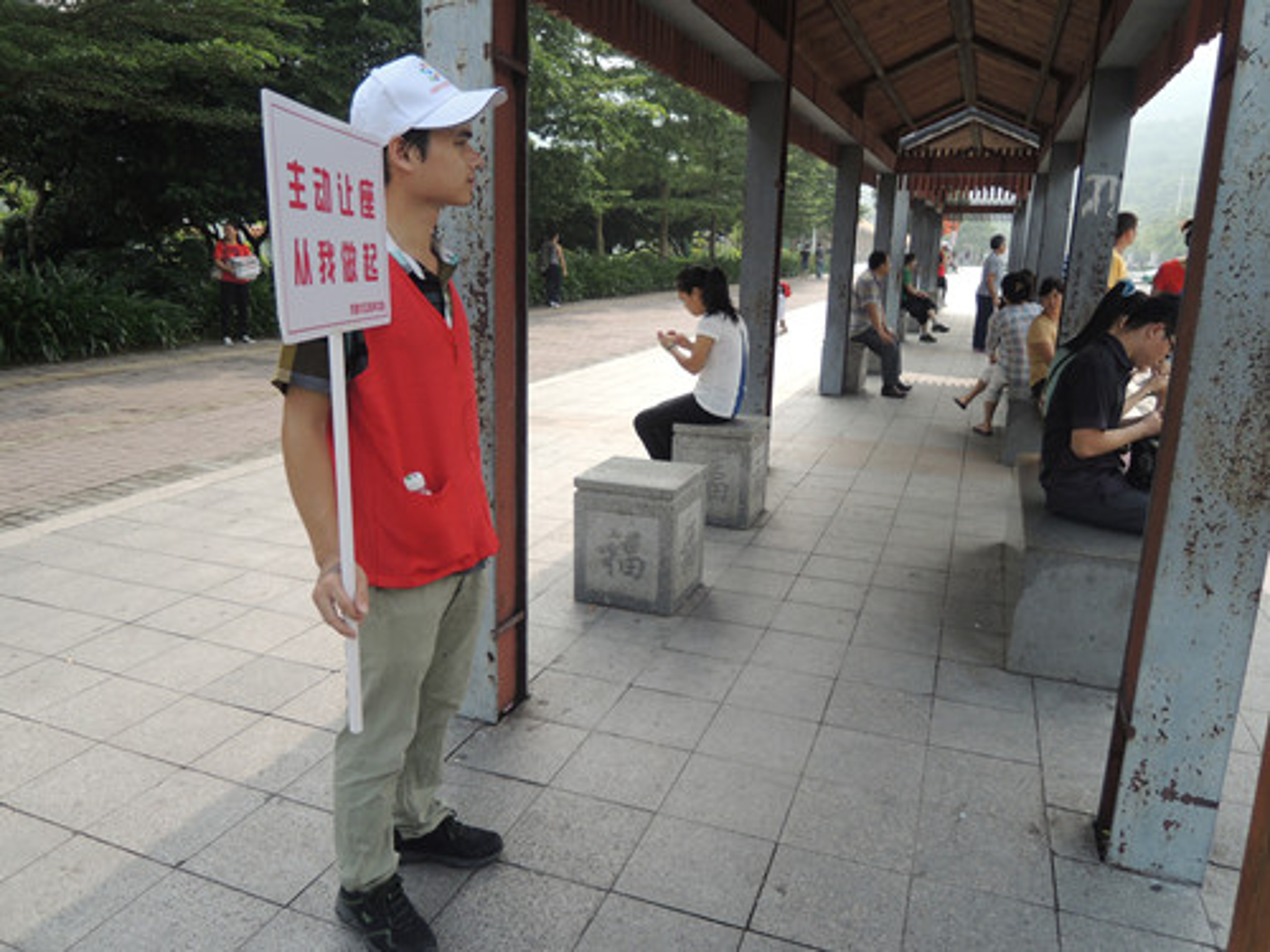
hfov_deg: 71.6
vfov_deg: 56.8
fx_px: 881
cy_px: 476
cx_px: 635
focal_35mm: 24
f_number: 1.8
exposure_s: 1/1000
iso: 100
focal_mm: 4.3
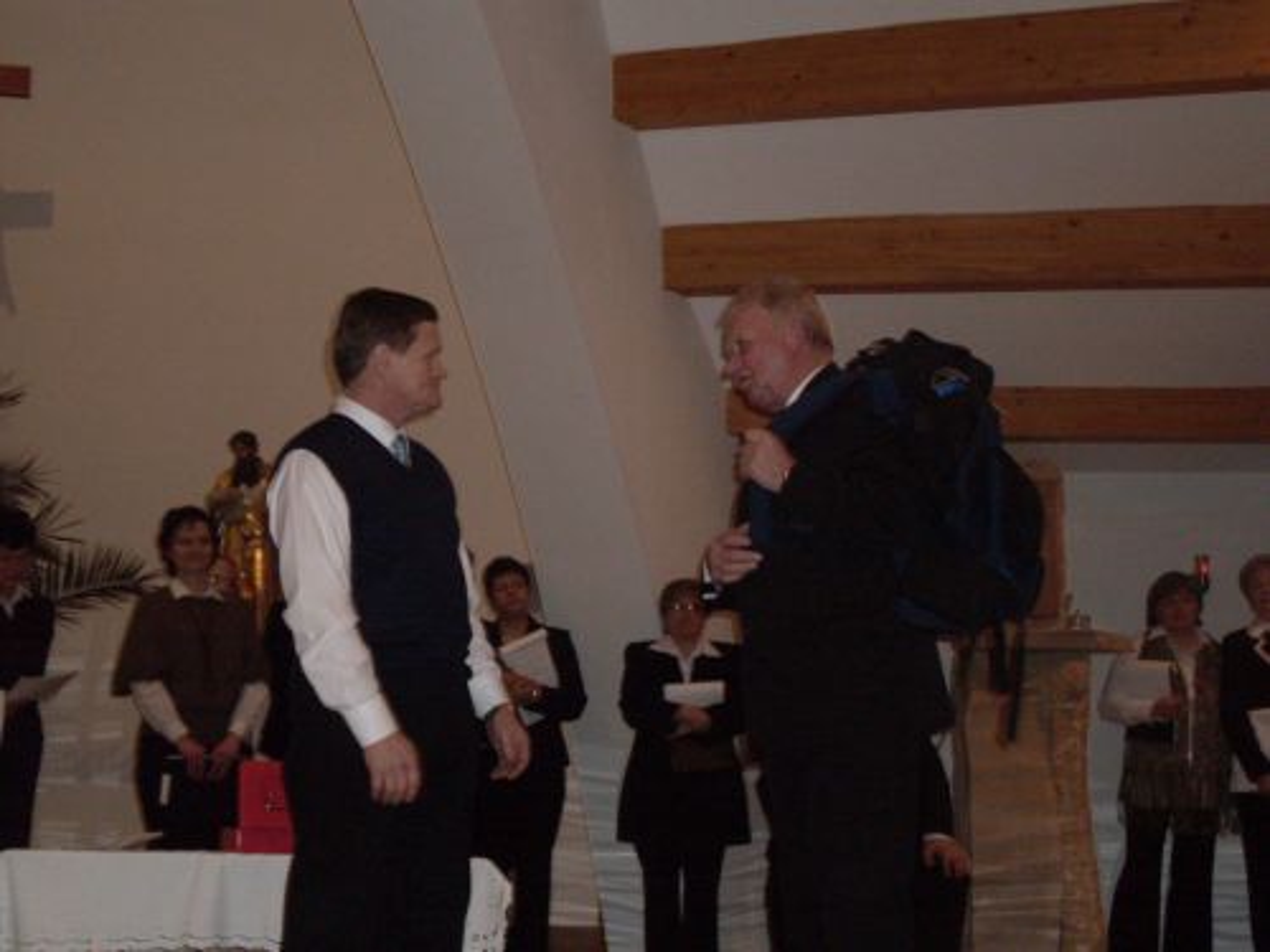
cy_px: 476
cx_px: 635
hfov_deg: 27.4
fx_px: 2605
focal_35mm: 71
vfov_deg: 20.7
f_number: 3.7
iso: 240
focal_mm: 11.7
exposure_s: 1/45
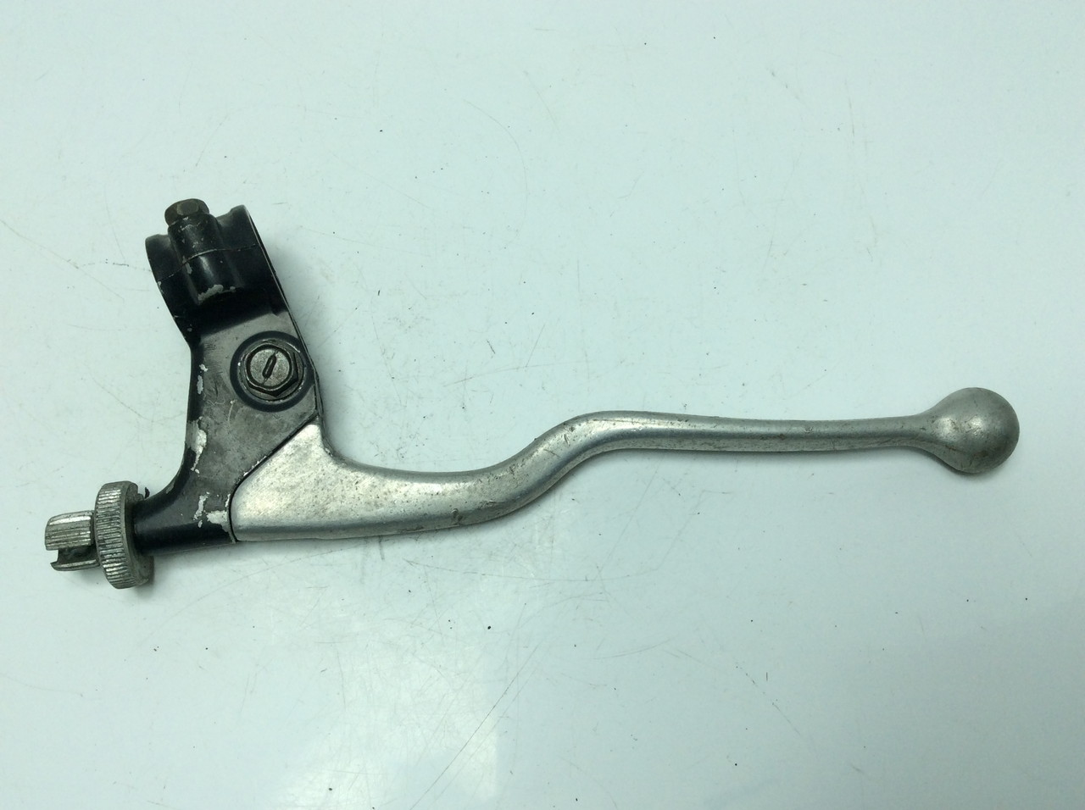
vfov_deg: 44.1
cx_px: 542
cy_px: 405
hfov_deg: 56.9
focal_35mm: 32
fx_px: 1002
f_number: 2.4
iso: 32
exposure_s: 1/608
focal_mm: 3.3
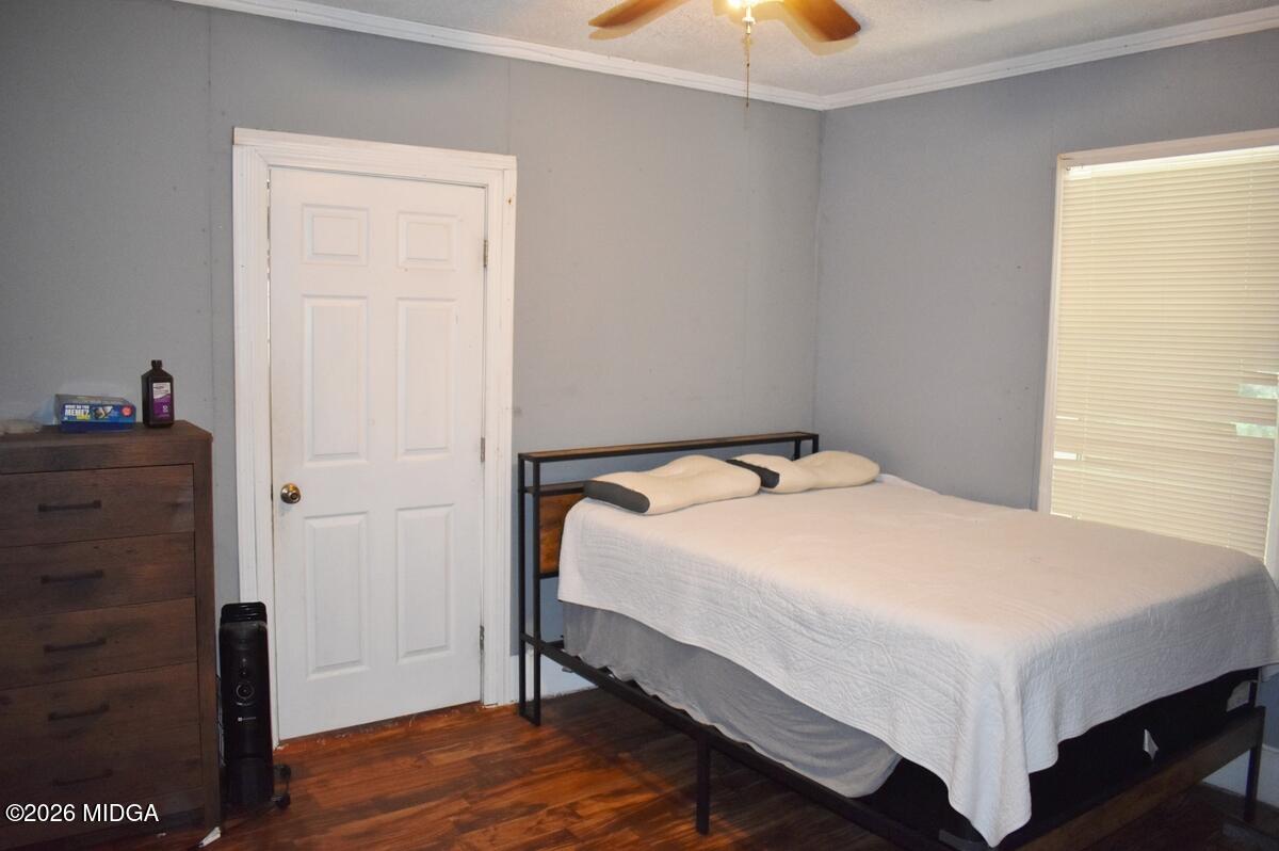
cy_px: 426
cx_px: 640
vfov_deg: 47.9
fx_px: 958
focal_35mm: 27
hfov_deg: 67.4
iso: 1600
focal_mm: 18
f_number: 3.5
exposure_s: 1/80
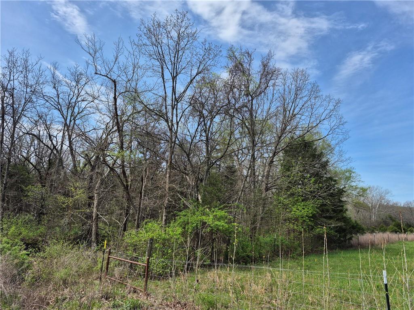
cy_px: 155
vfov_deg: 58.9
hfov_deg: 73.9
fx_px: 275
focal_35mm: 23
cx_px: 207
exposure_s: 1/1572
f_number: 1.8
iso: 25
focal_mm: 5.4
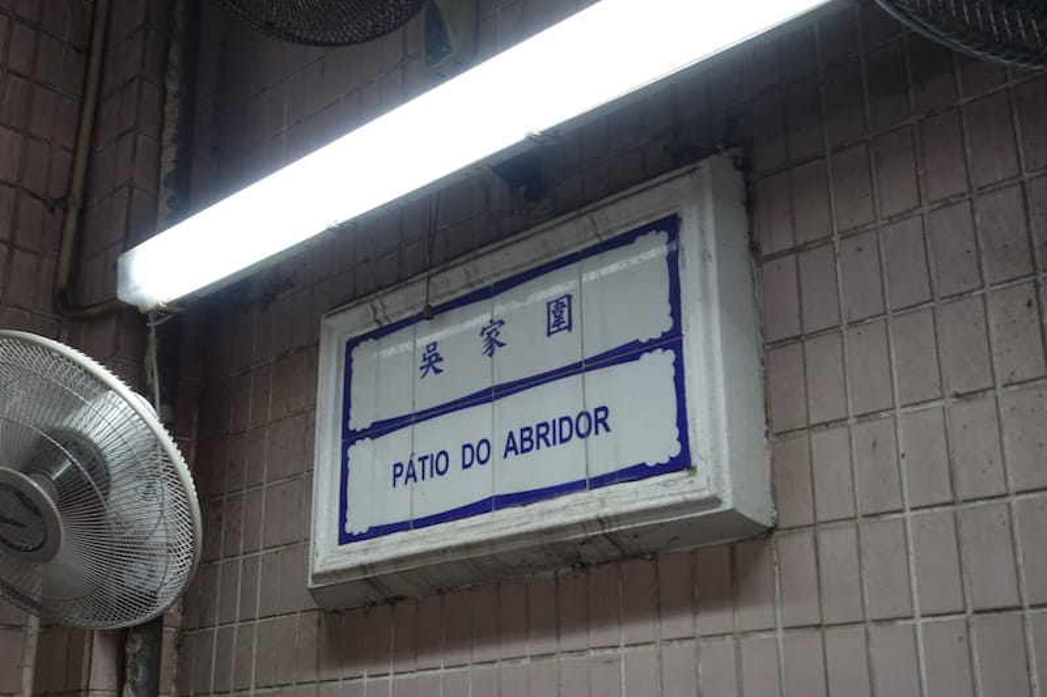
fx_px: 1221
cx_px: 524
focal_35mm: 42
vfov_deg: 31.9
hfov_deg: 46.4
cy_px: 348
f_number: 2.8
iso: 640
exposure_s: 1/50
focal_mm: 15.52
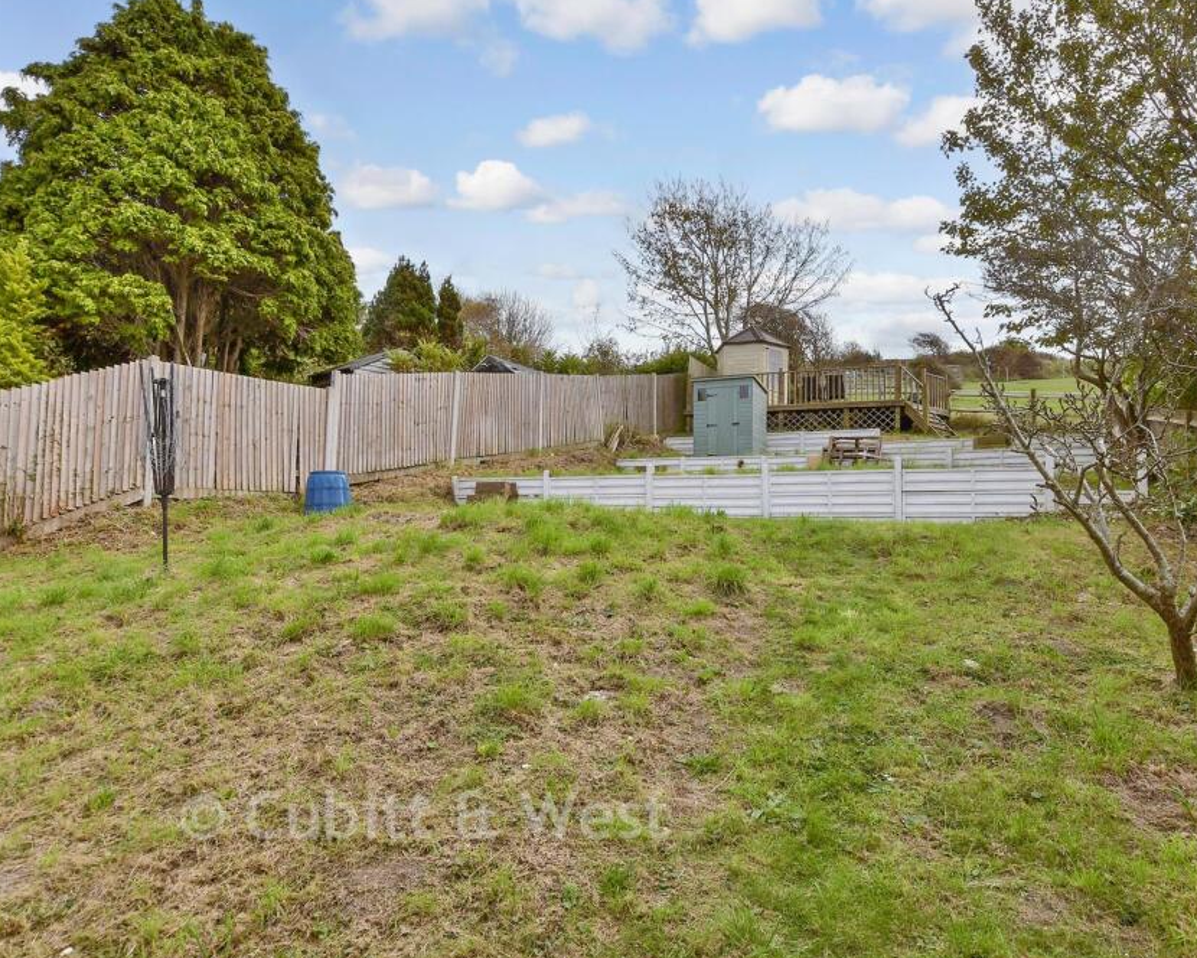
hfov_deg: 74.8
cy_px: 478
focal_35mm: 22
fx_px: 779
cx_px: 659
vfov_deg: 63.1
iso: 200
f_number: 8
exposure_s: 1/500
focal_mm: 13
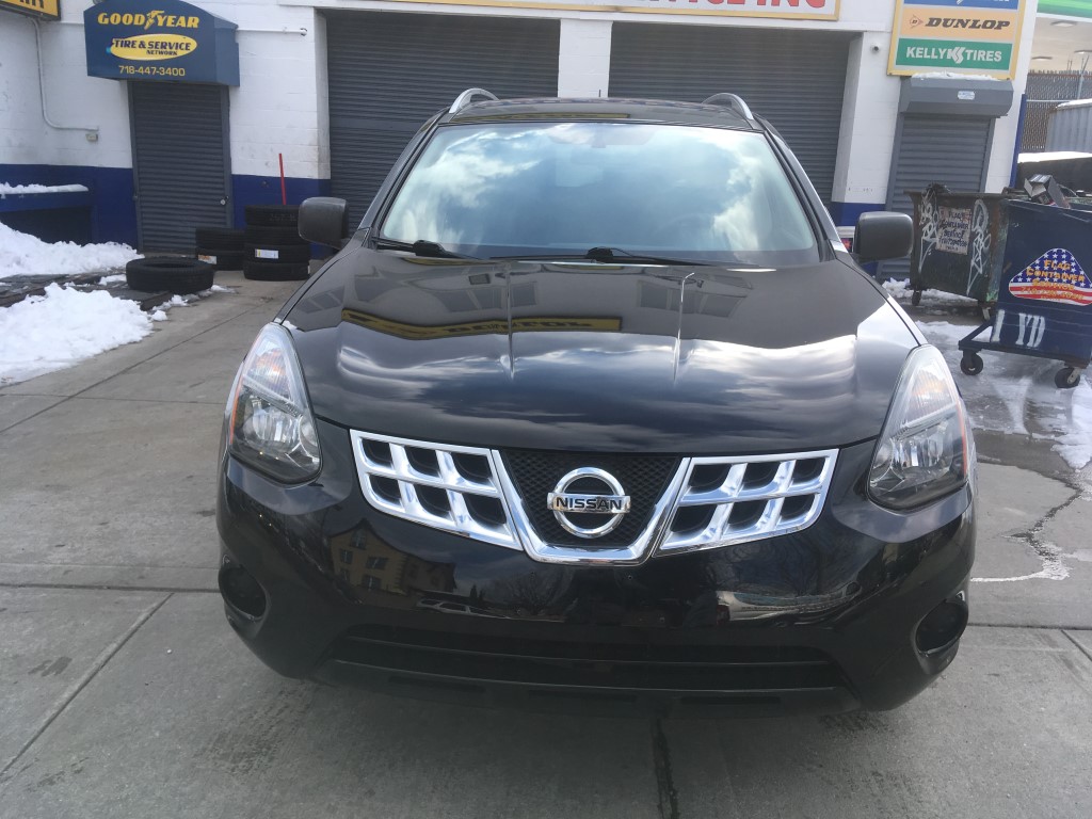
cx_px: 546
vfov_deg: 48.2
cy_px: 410
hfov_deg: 61.7
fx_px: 915
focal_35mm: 29
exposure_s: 1/699
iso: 25
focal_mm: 4.15
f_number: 2.2
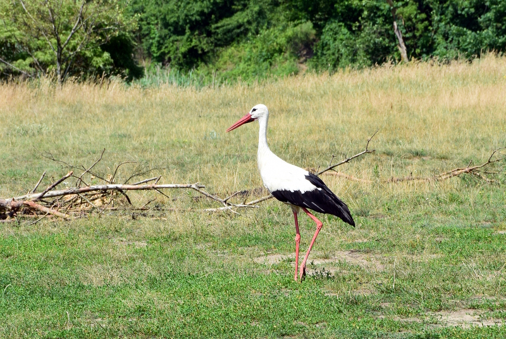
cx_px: 253
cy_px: 170
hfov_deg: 13.0
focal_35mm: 158
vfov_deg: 8.7
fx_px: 2216
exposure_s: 1/400
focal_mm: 105
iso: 400
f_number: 11
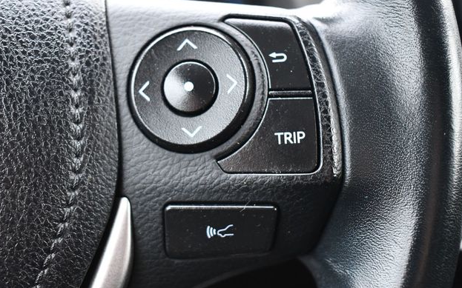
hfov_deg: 44.4
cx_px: 230
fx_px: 566
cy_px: 133
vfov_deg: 28.6
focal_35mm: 45
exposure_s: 1/125
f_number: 4.2
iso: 2200
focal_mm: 29
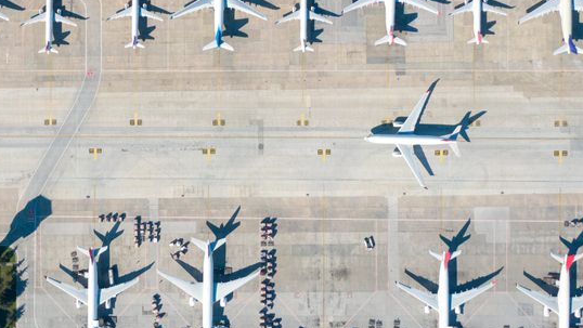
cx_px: 211
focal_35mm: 47
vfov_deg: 25.4
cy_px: 120
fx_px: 727
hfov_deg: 43.3
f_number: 3
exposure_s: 1/160
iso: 100
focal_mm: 5
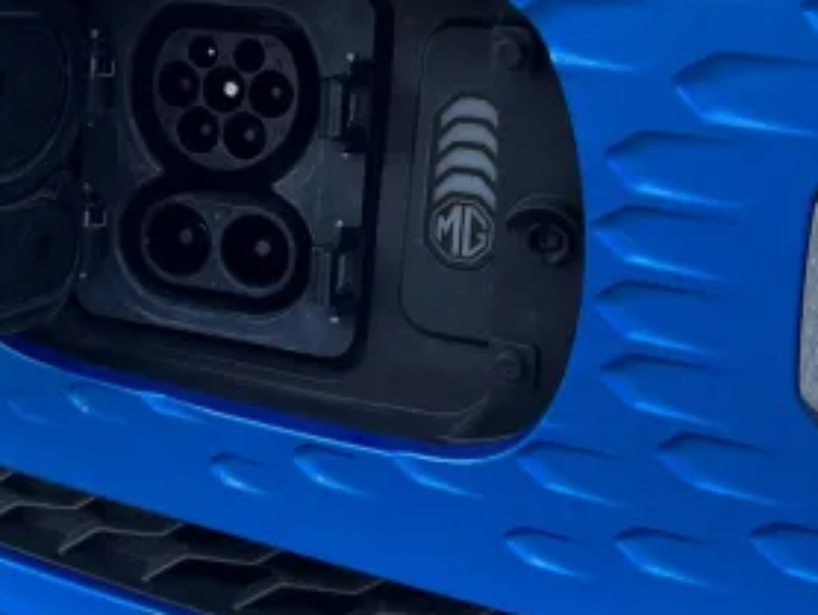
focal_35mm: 71
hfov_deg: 26.6
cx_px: 106
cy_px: 121
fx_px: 1679
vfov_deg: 20.5
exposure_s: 1/399
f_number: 1.5
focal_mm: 5.7
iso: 64
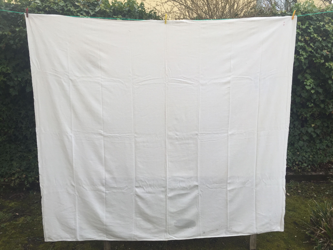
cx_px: 166
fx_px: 279
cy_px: 125
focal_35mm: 29
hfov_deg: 61.7
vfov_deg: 48.2
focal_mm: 4.15
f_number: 2.2
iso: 32
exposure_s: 1/321
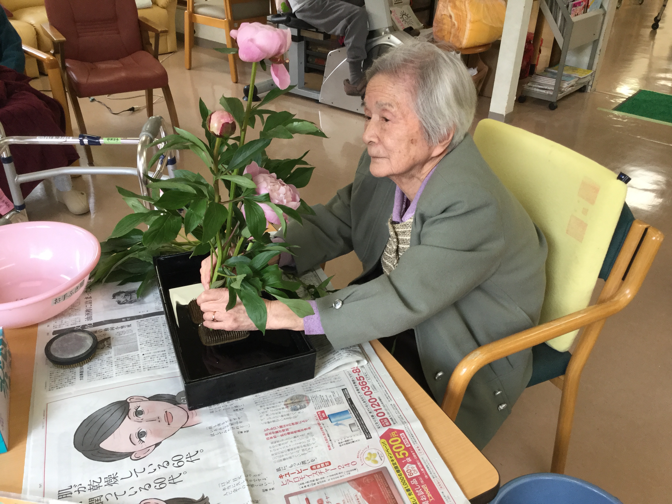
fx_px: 602
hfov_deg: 58.4
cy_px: 252
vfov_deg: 45.4
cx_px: 336
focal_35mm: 31
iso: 50
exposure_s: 1/30
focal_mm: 3.3
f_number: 2.4
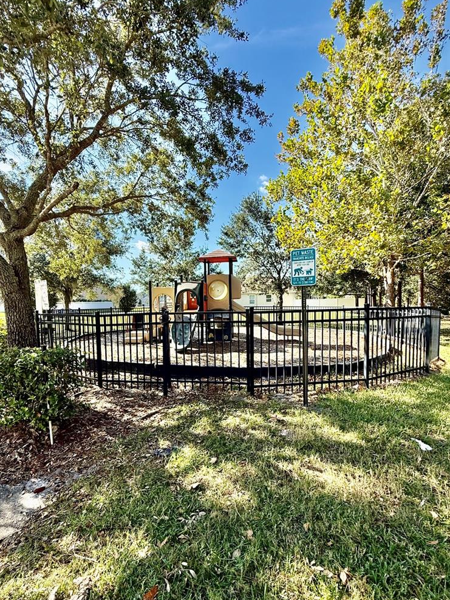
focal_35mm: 17
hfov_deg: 74.6
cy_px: 327
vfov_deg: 90.8
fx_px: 295
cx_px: 210
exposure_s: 1/942
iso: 64
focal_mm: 2.22
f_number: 2.2
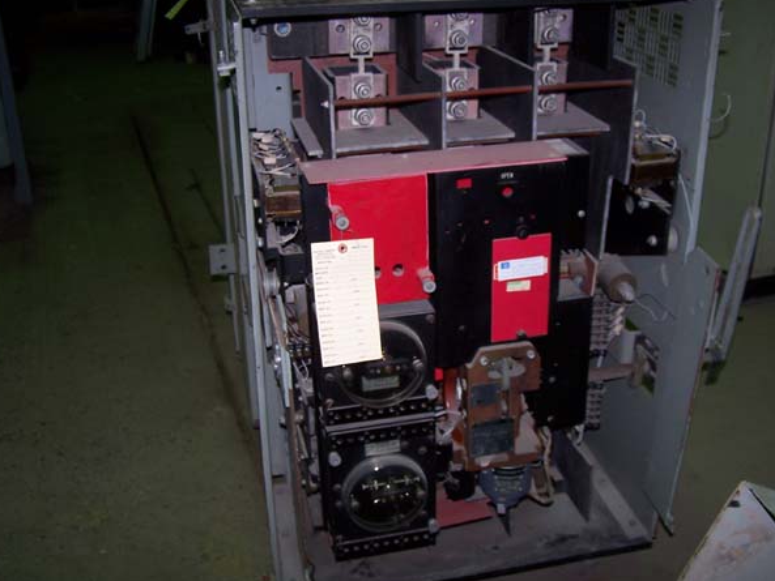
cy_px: 283
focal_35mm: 41
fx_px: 918
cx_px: 401
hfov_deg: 45.8
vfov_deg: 35.1
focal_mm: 6.3
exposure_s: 1/60
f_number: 2.8
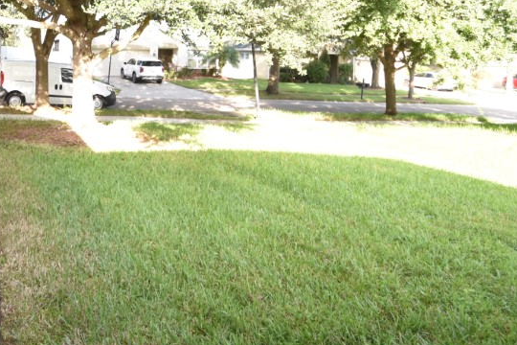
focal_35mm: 32
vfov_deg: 39.2
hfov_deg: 54.5
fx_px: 460
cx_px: 101
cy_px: 59
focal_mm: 10
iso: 800
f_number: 3.5
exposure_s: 1/500
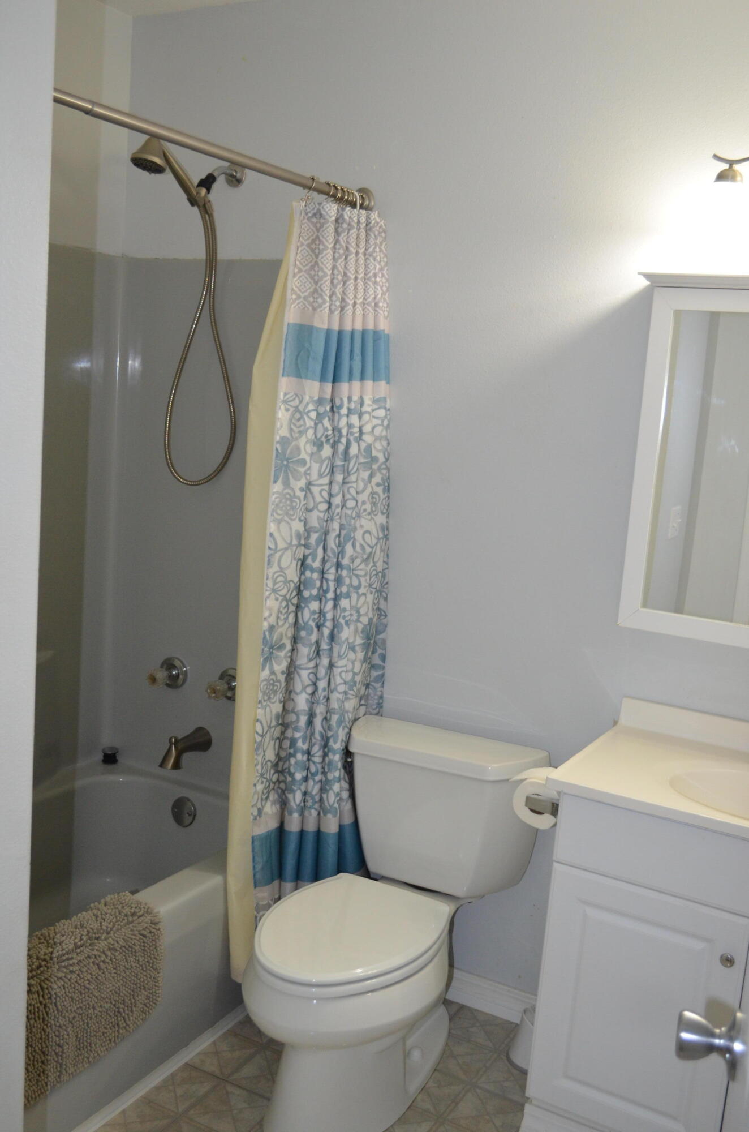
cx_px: 374
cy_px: 566
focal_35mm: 36
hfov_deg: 36.7
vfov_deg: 53.2
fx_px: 1129
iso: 1000
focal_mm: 24
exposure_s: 1/60
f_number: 4
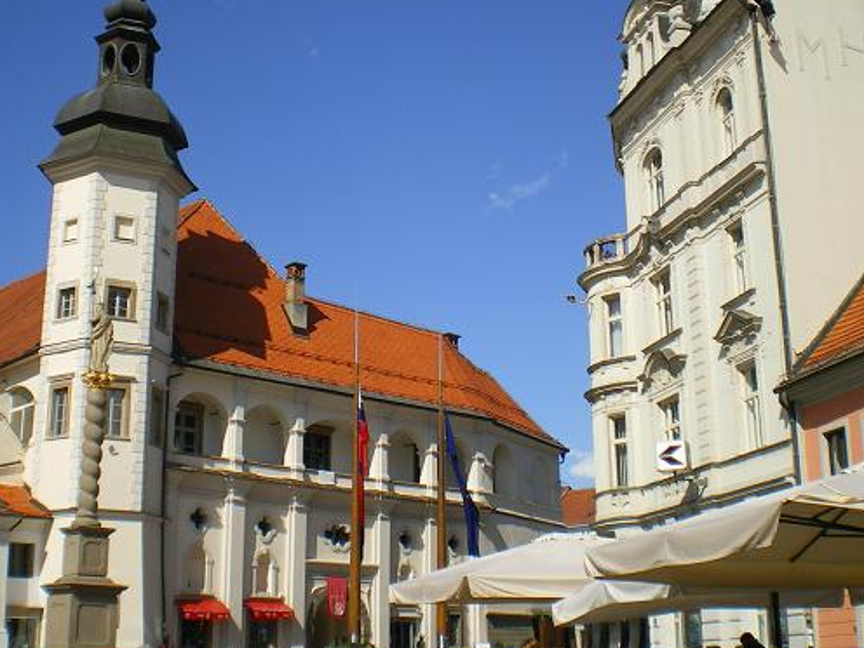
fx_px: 1223
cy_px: 280
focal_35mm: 49
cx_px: 430
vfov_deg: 29.6
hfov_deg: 38.9
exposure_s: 1/500
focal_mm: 6.3
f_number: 4.6
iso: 64
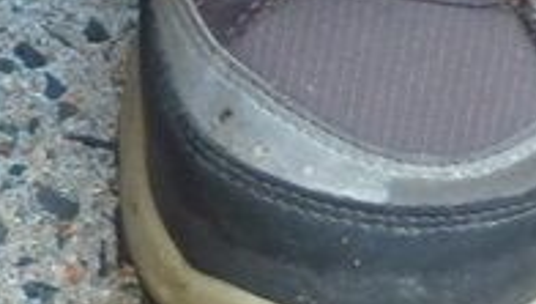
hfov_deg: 7.1
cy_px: -19
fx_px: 4342
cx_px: 131
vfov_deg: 4.0
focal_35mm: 305
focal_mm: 9.1
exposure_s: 1/40
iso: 200
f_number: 3.9
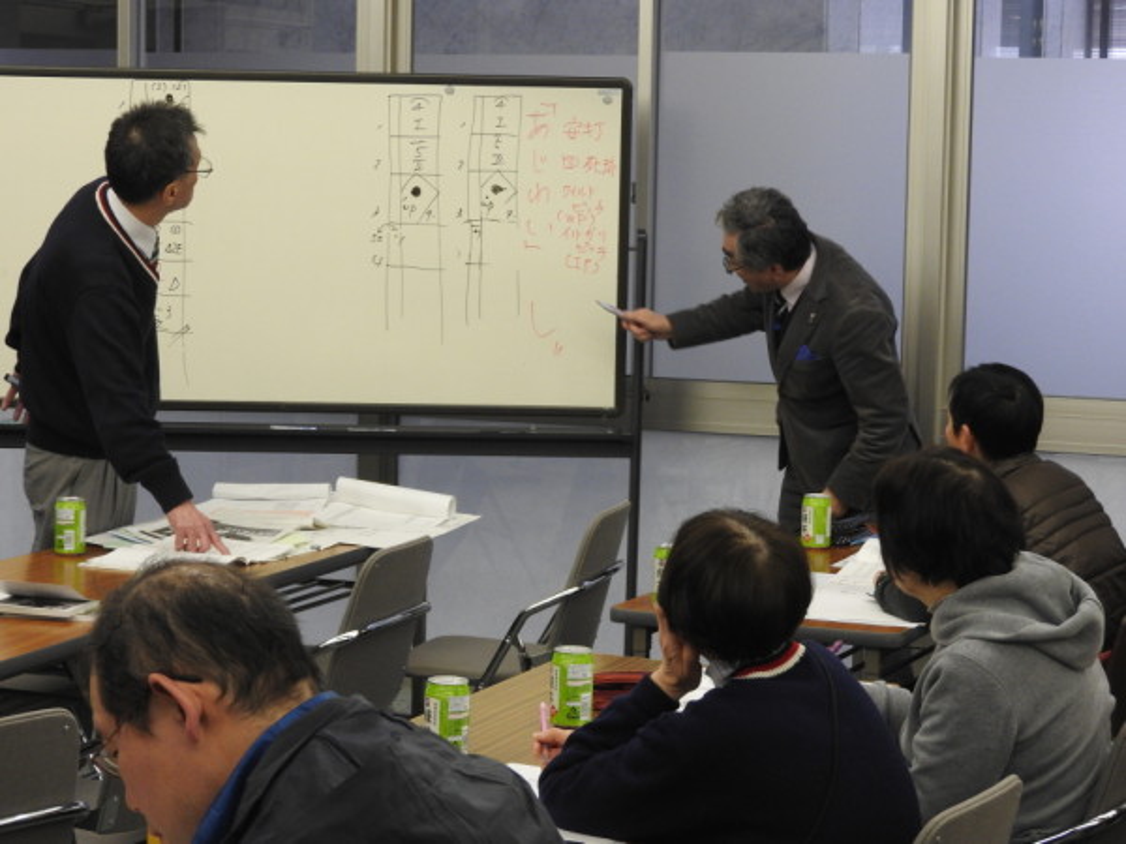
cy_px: 422
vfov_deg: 17.4
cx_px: 563
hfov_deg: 23.0
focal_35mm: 85
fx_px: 2765
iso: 280
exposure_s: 1/60
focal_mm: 15.2
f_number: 4.5
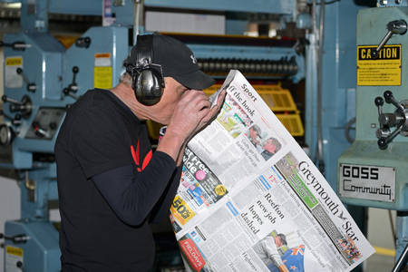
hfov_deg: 20.4
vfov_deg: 13.7
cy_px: 136
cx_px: 204
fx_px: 1133
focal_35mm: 100
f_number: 4.5
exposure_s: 1/125
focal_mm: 100
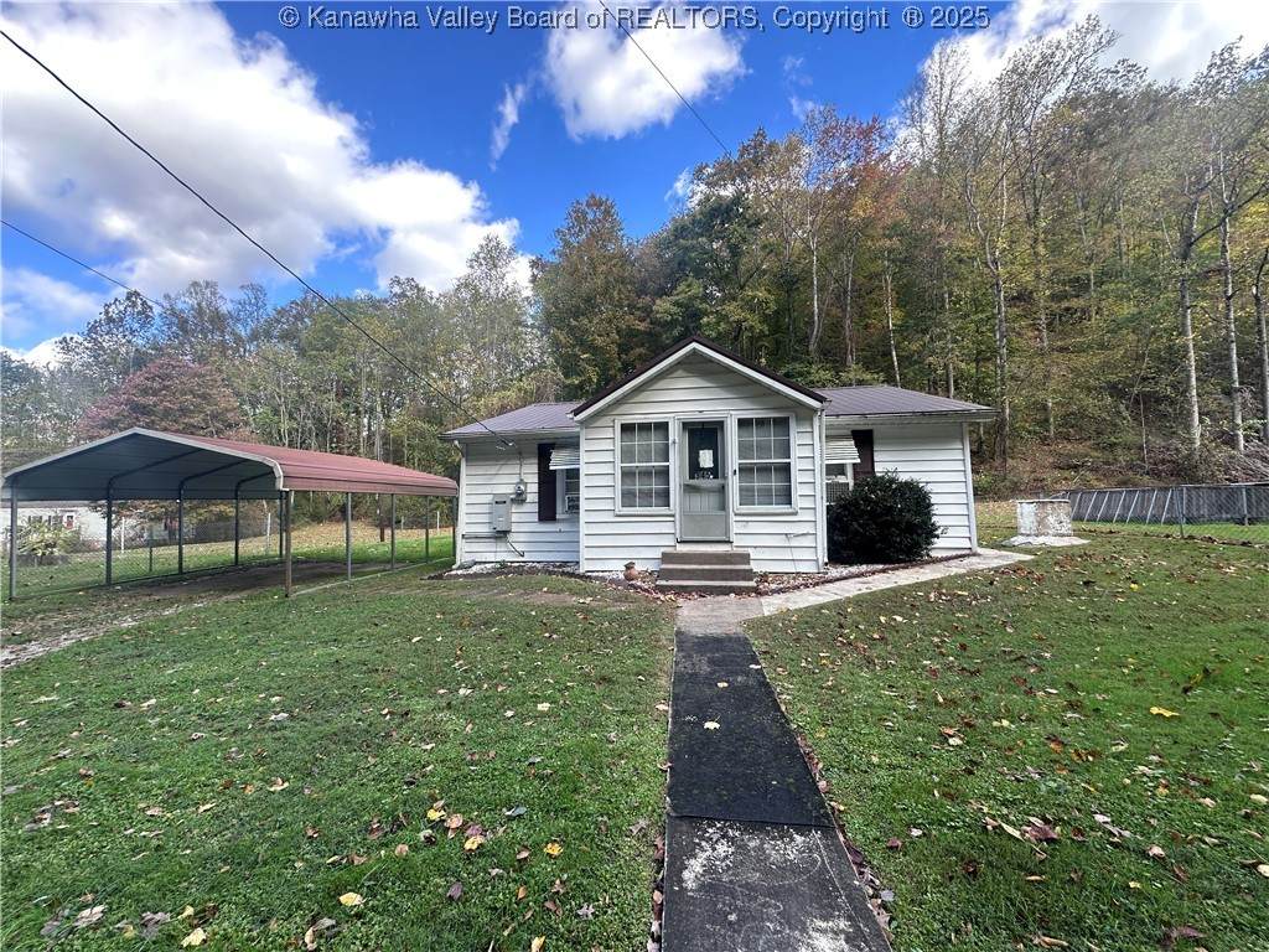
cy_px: 476
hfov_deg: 102.1
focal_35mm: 14
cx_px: 634
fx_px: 513
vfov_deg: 85.7
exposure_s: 1/222
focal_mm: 2.22
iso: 40
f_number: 2.2
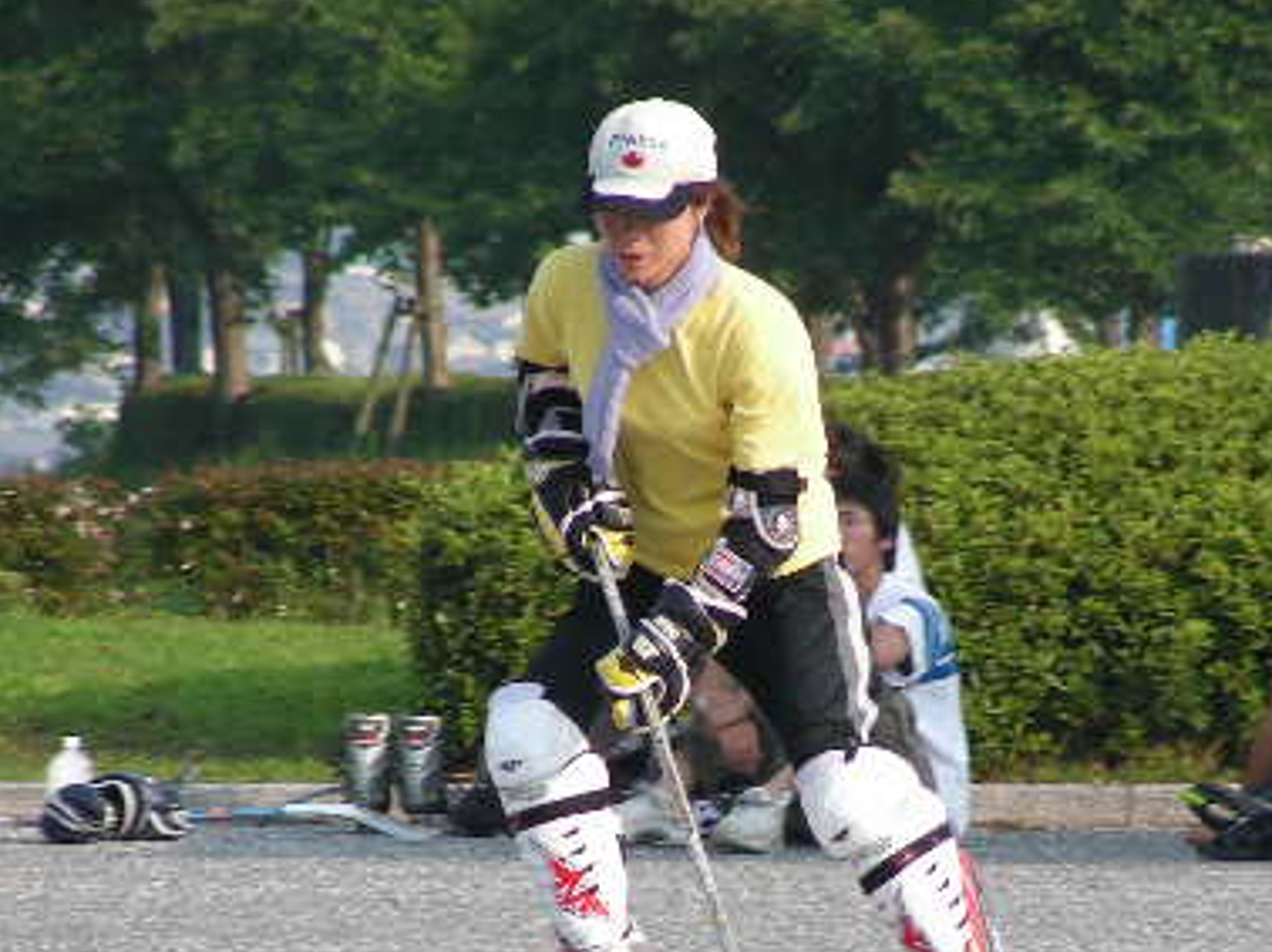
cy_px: 780
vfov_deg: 2.3
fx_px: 23649
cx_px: 744
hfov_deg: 3.1
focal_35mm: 644
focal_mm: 63.3
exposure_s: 1/251
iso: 50
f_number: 4
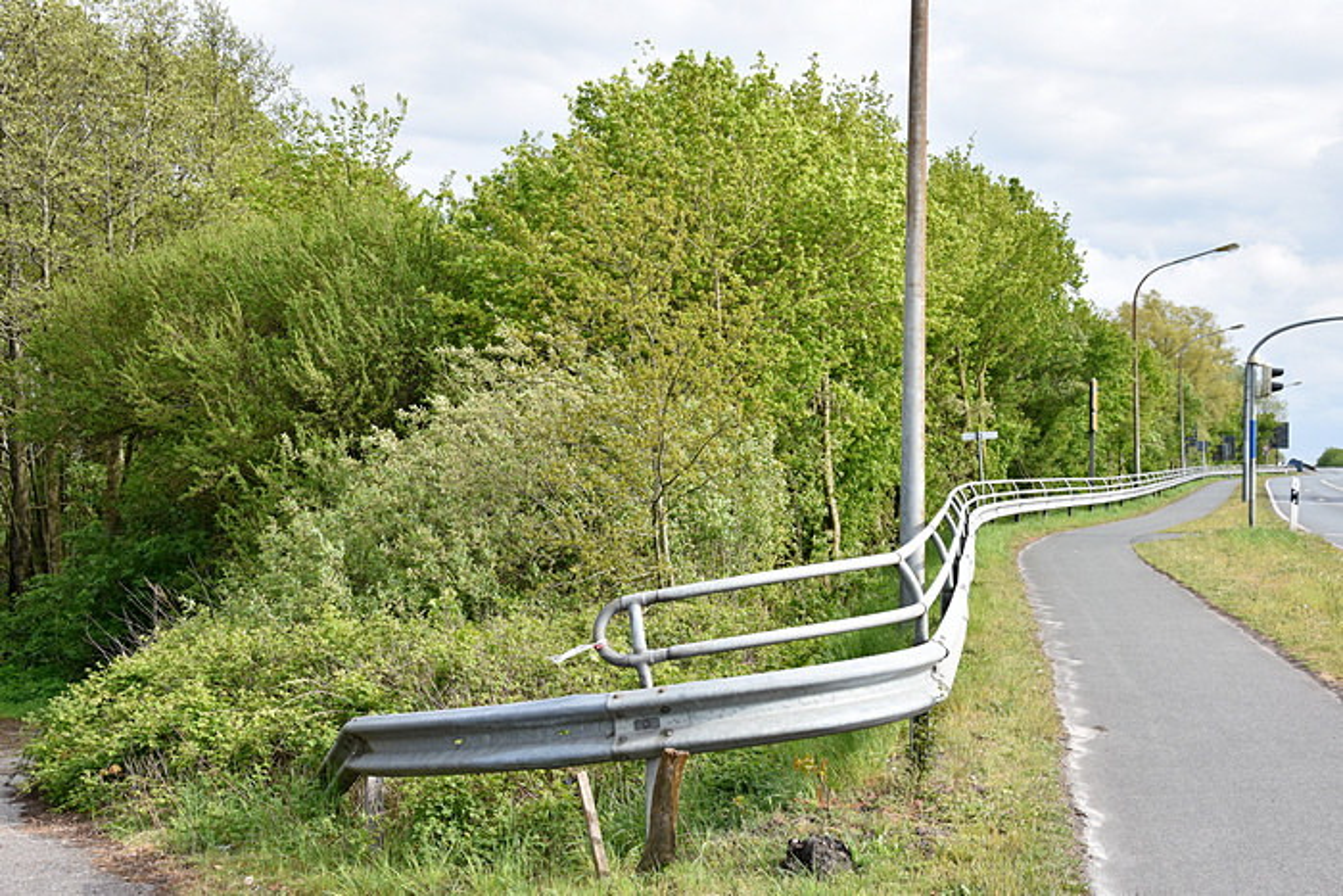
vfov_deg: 26.5
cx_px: 672
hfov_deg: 38.9
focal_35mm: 51
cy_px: 448
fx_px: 1903
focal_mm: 34
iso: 250
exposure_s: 1/320
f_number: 9
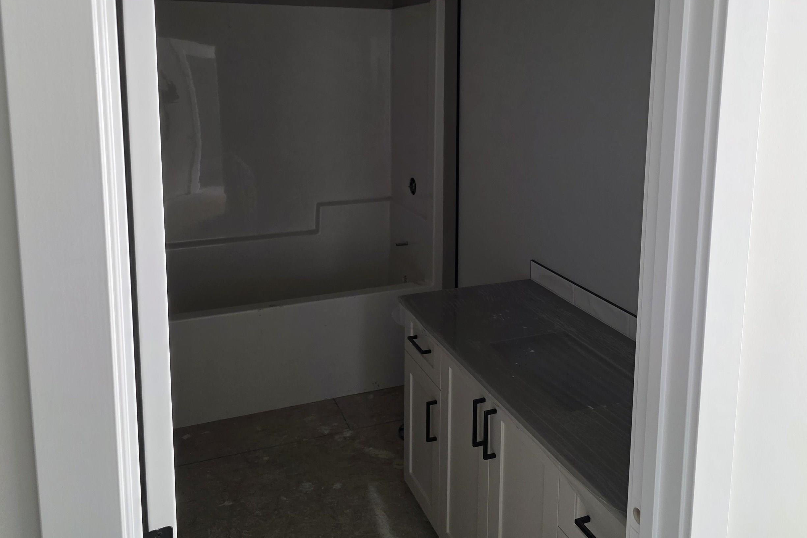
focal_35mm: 30
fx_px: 672
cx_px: 416
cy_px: 164
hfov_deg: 61.9
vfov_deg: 42.8
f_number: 1.7
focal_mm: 6.3
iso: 200
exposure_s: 1/120
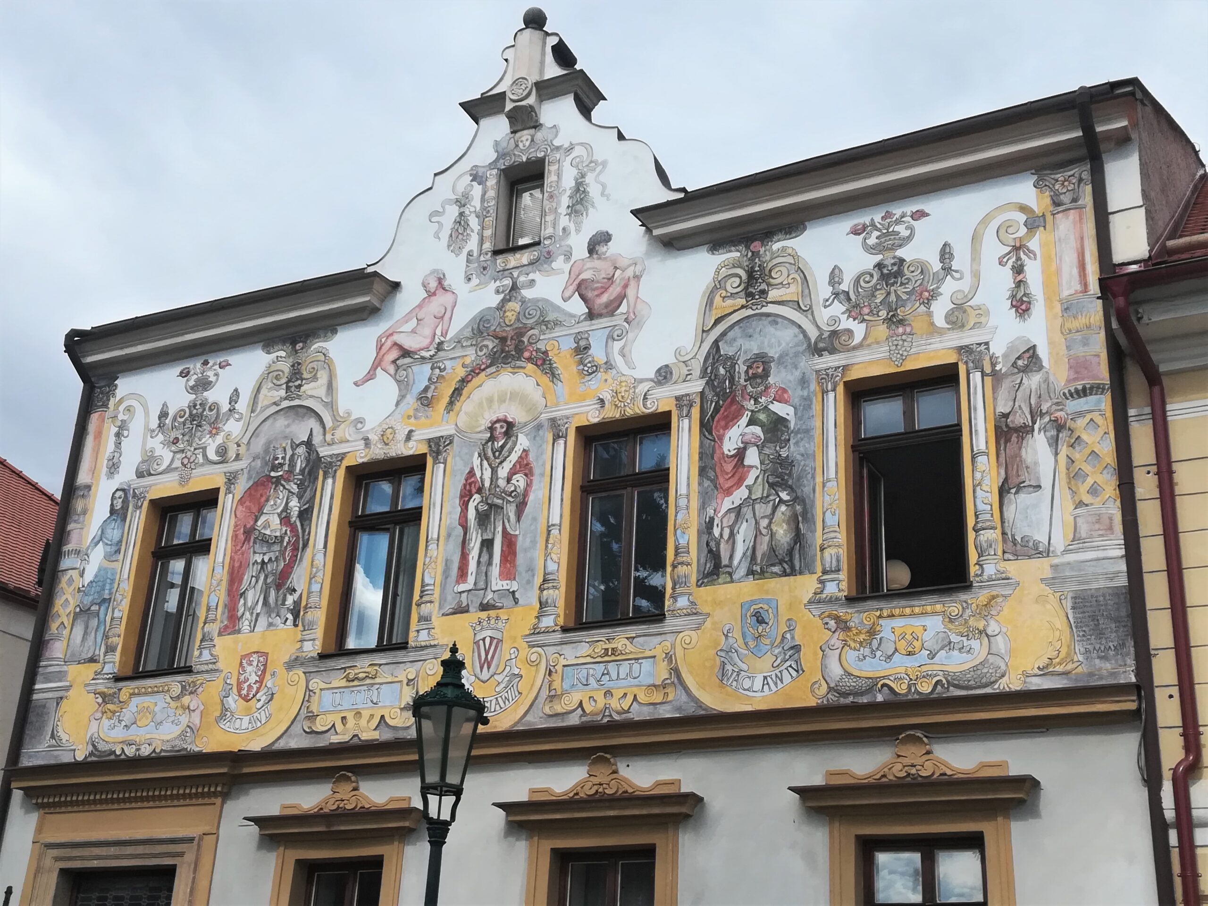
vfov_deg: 34.3
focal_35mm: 42
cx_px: 604
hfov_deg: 44.8
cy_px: 453
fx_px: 1466
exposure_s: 1/815
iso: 50
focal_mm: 3.83
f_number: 2.2
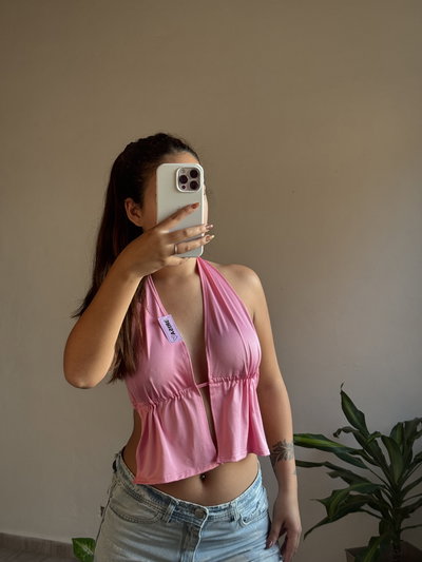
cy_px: 281
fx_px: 780
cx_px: 211
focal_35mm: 48
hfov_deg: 30.3
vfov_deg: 39.6
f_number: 1.78
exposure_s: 1/112
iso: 100
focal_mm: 6.76
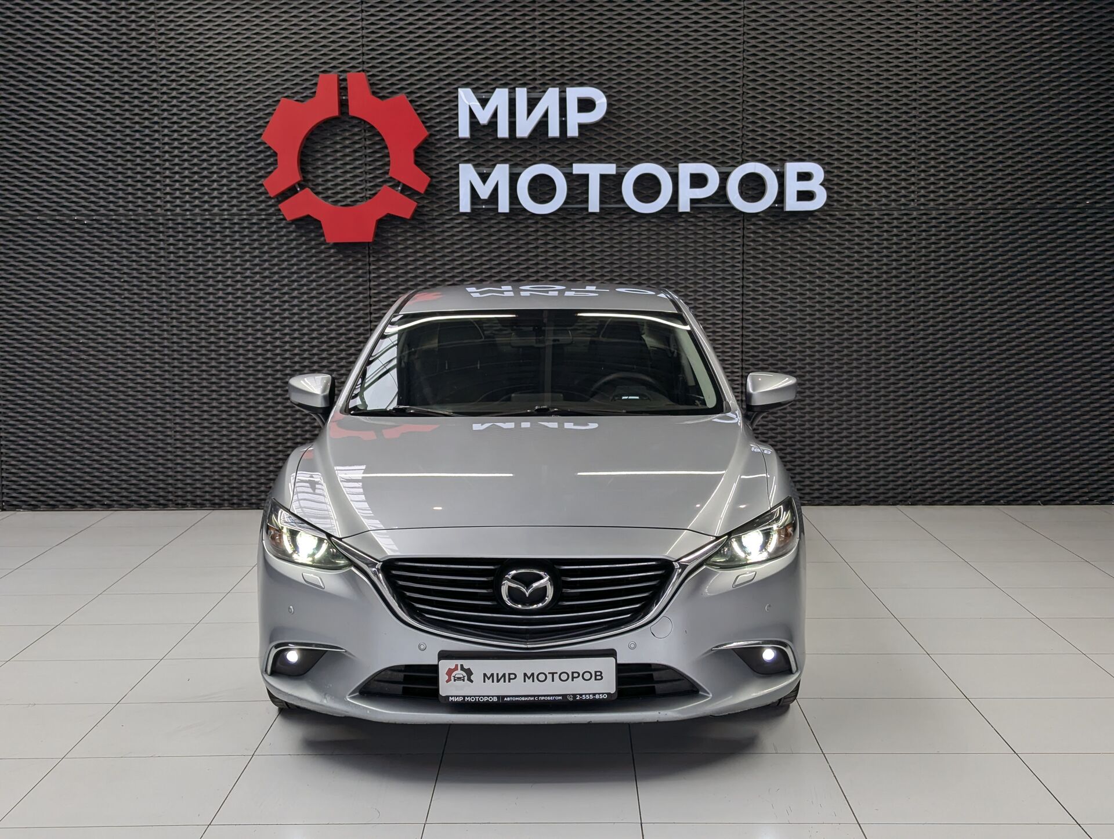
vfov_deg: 30.3
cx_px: 557
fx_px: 1547
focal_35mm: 48
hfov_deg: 39.6
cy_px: 420
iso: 48
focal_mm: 6.81
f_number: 1.85
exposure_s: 1/378
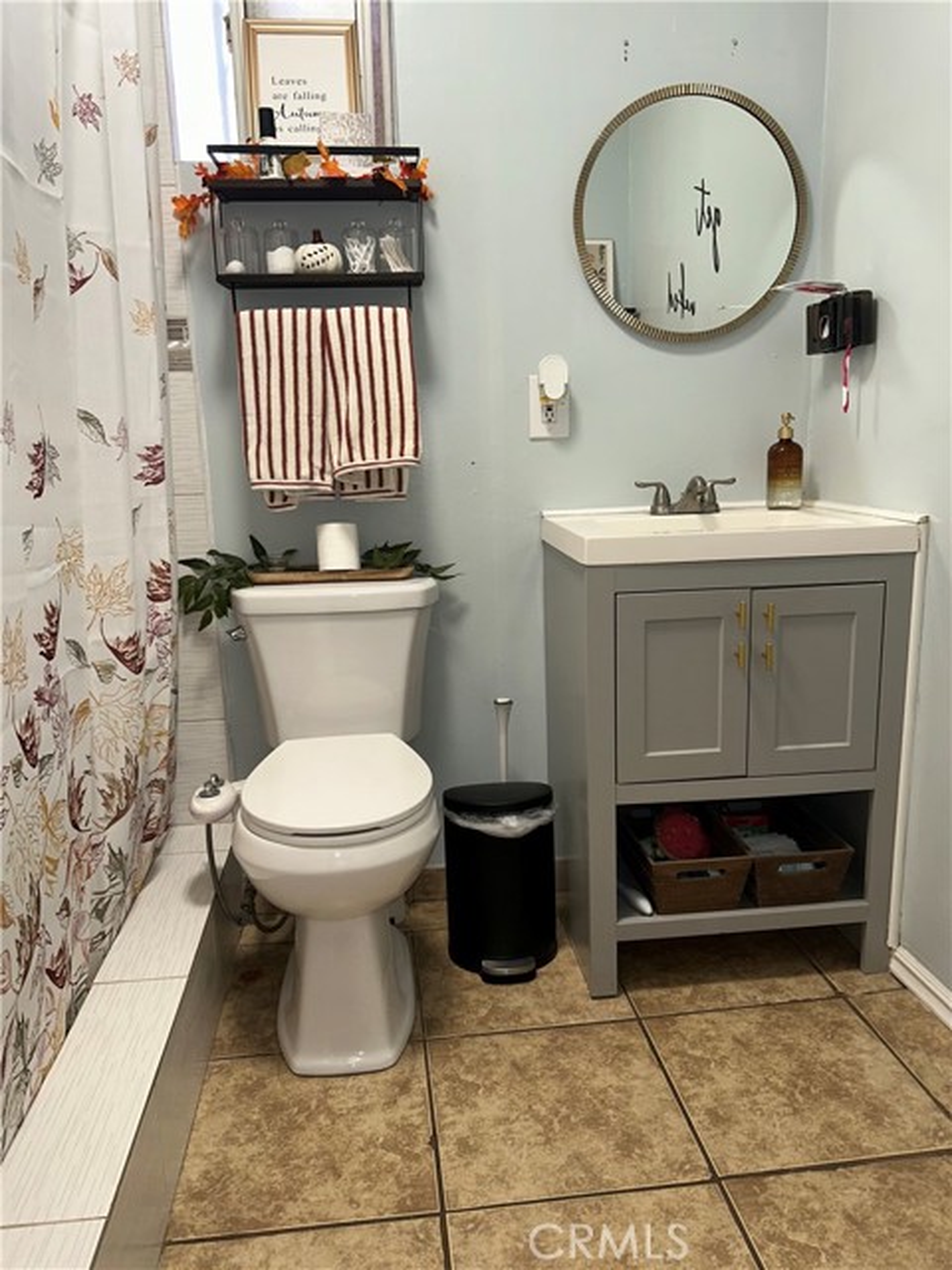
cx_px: 476
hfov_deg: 53.1
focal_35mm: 26
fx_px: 953
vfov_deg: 67.3
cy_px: 635
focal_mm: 5.7
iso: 32
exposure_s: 1/38
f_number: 1.5
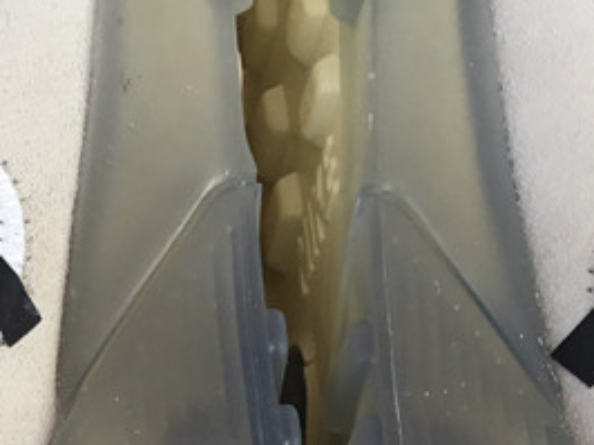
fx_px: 1800
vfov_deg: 13.5
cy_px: 585
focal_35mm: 105
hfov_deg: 18.2
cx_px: -31
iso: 25
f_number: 2.4
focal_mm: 3.3
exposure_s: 1/249
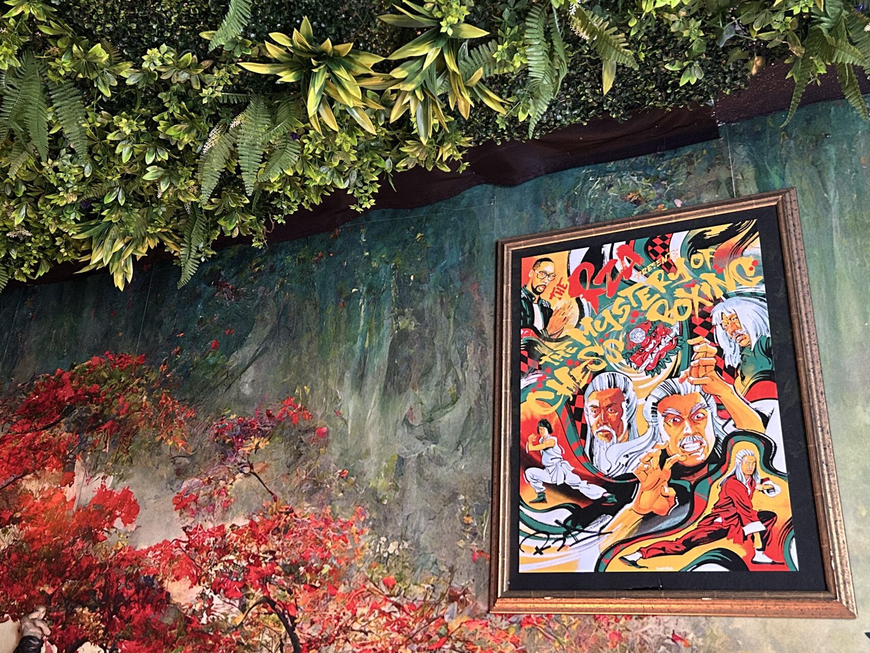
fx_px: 980
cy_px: 207
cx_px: 383
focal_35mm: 39
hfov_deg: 47.8
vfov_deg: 36.4
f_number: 1.5
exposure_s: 1/30
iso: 500
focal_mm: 5.7
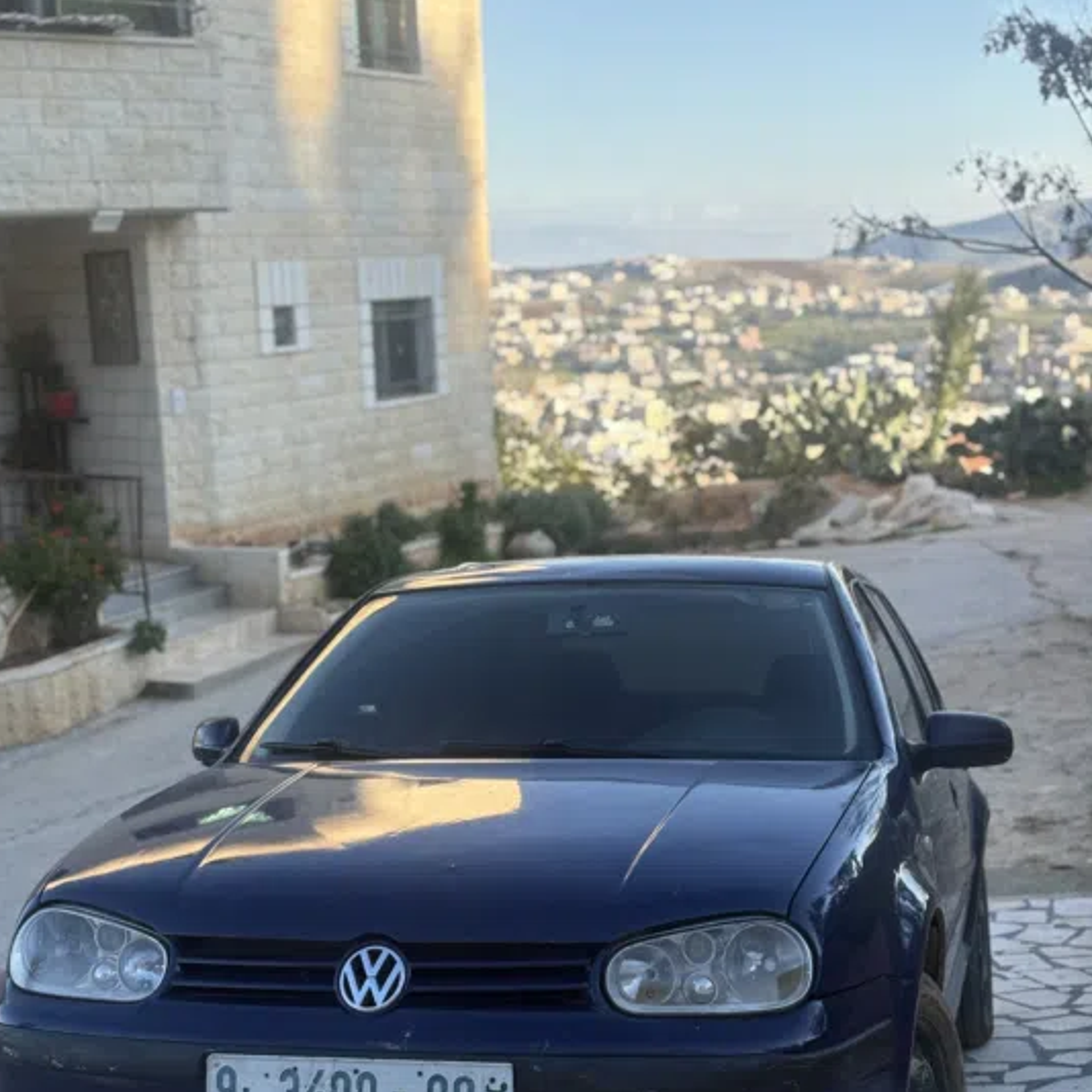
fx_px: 2213
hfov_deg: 27.7
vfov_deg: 27.7
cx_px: 542
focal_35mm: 62
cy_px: 646
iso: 32
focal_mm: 5.96
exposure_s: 1/861
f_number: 1.6
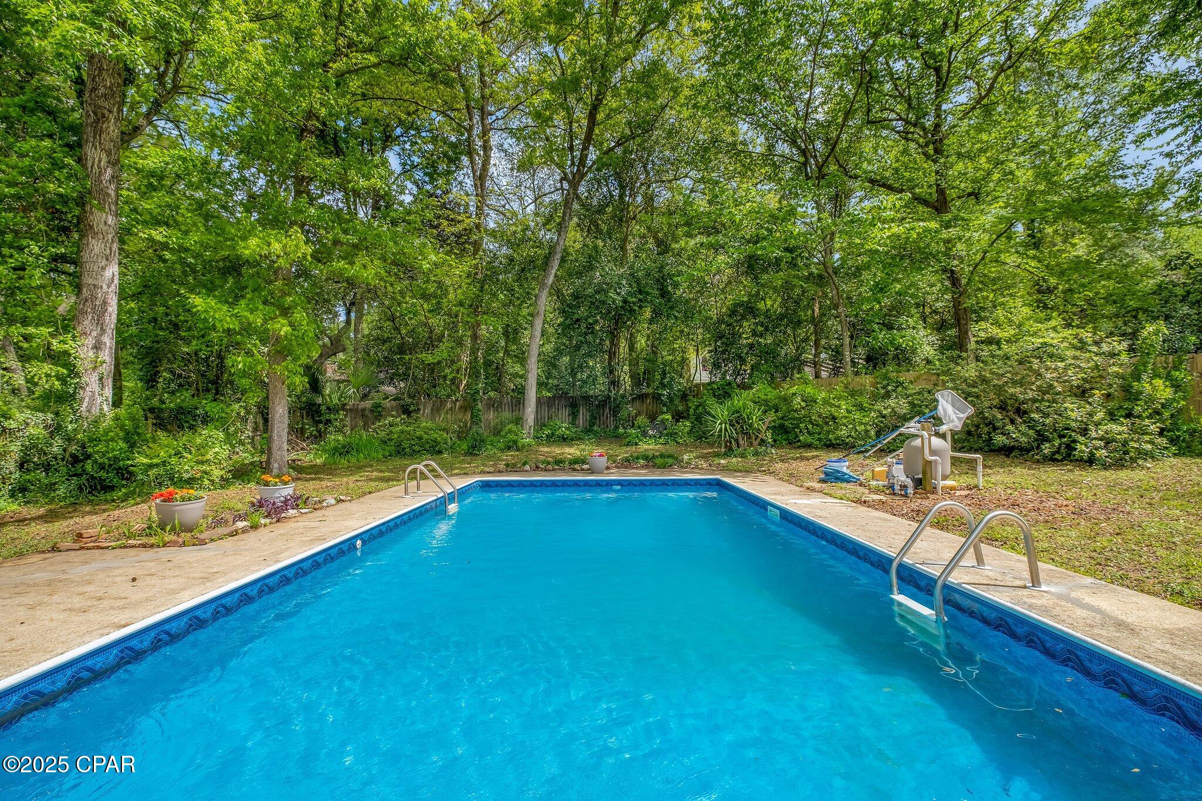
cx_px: 601
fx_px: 501
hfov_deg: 100.4
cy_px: 400
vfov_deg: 77.3
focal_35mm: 15
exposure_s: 1/680
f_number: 8
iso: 400
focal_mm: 10
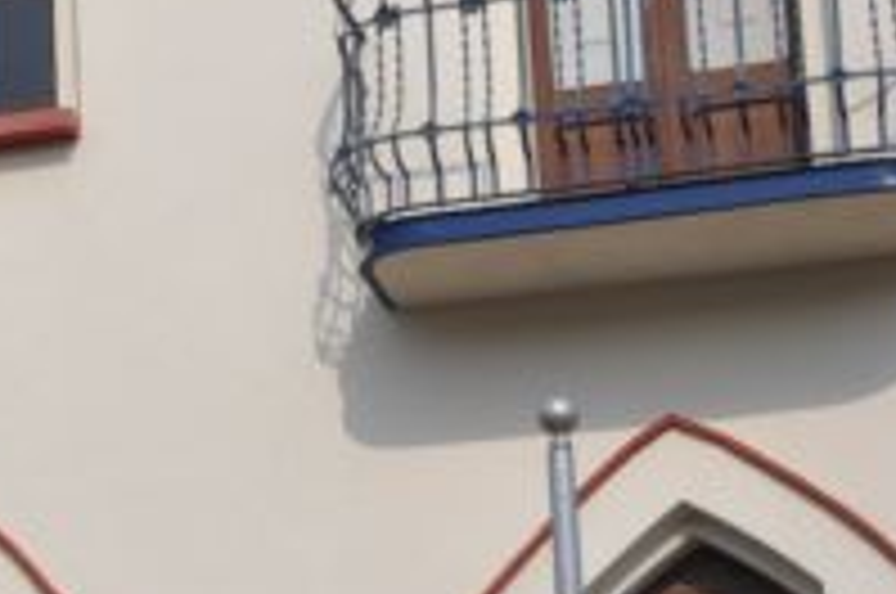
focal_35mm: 169
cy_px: 268
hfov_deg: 11.4
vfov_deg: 8.1
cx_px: -635
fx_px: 4199
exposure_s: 1/400
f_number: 10
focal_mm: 28
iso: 200
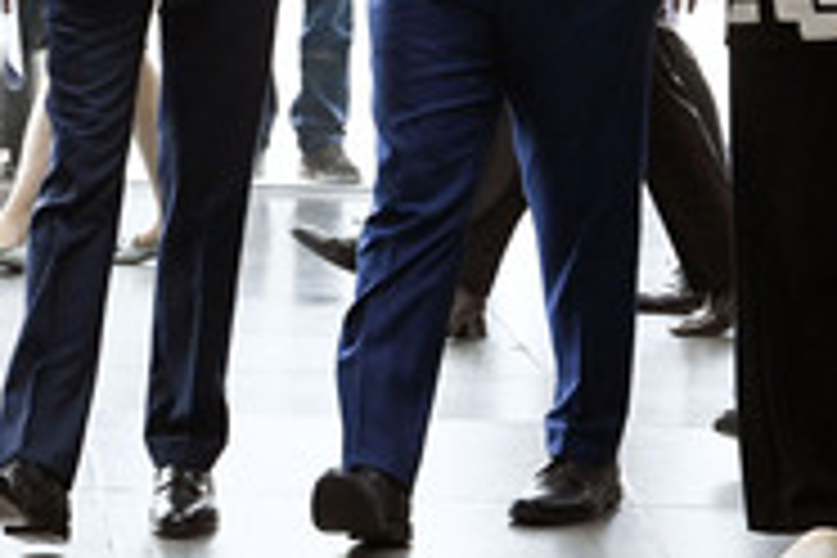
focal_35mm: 340
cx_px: 299
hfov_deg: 6.1
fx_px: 7904
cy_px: -32
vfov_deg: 4.0
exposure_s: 1/400
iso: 4000
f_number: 8
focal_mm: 140
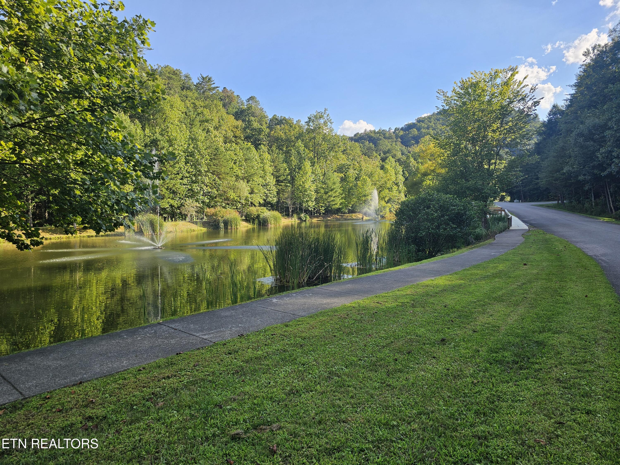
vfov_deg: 58.9
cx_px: 310
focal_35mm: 23
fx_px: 412
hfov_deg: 73.9
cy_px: 232
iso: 10
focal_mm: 6.3
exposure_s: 1/276
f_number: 1.7
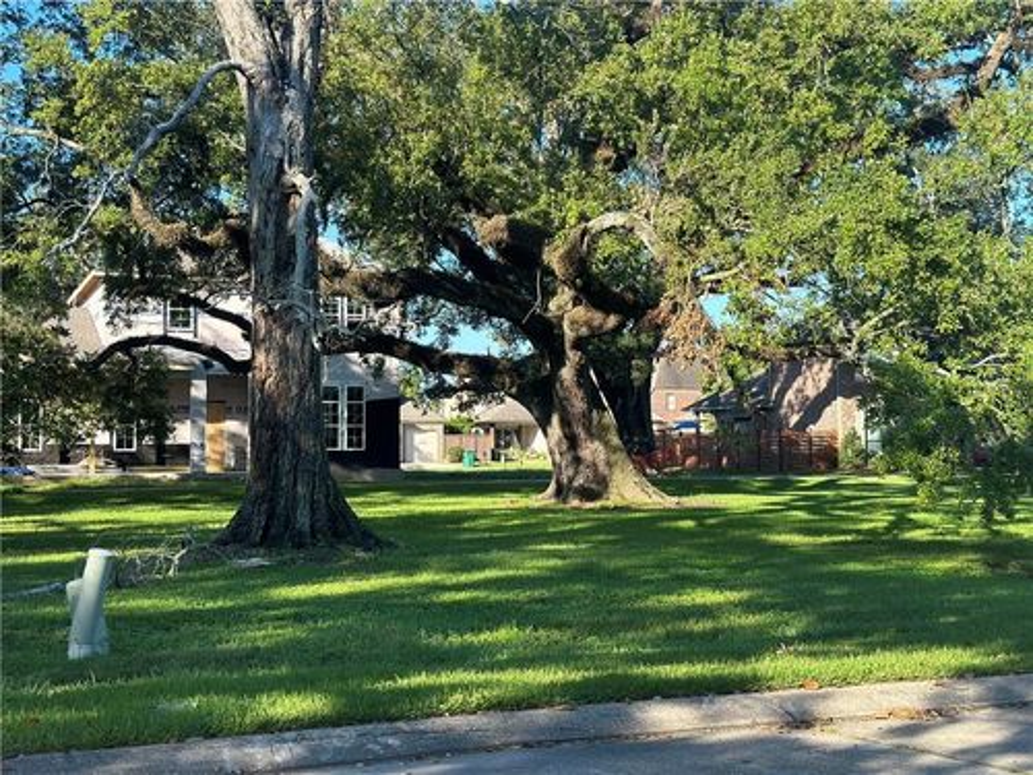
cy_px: 388
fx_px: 1432
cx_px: 516
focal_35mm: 48
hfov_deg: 39.7
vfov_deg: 30.3
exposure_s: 1/1289
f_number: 1.78
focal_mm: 6.86
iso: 80
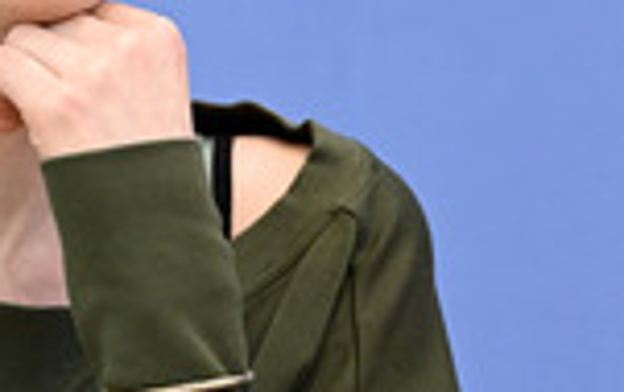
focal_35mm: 379
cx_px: -35
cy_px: -140
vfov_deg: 3.5
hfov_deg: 5.5
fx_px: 6457
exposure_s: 1/500
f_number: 6.3
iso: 4000
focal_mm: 125
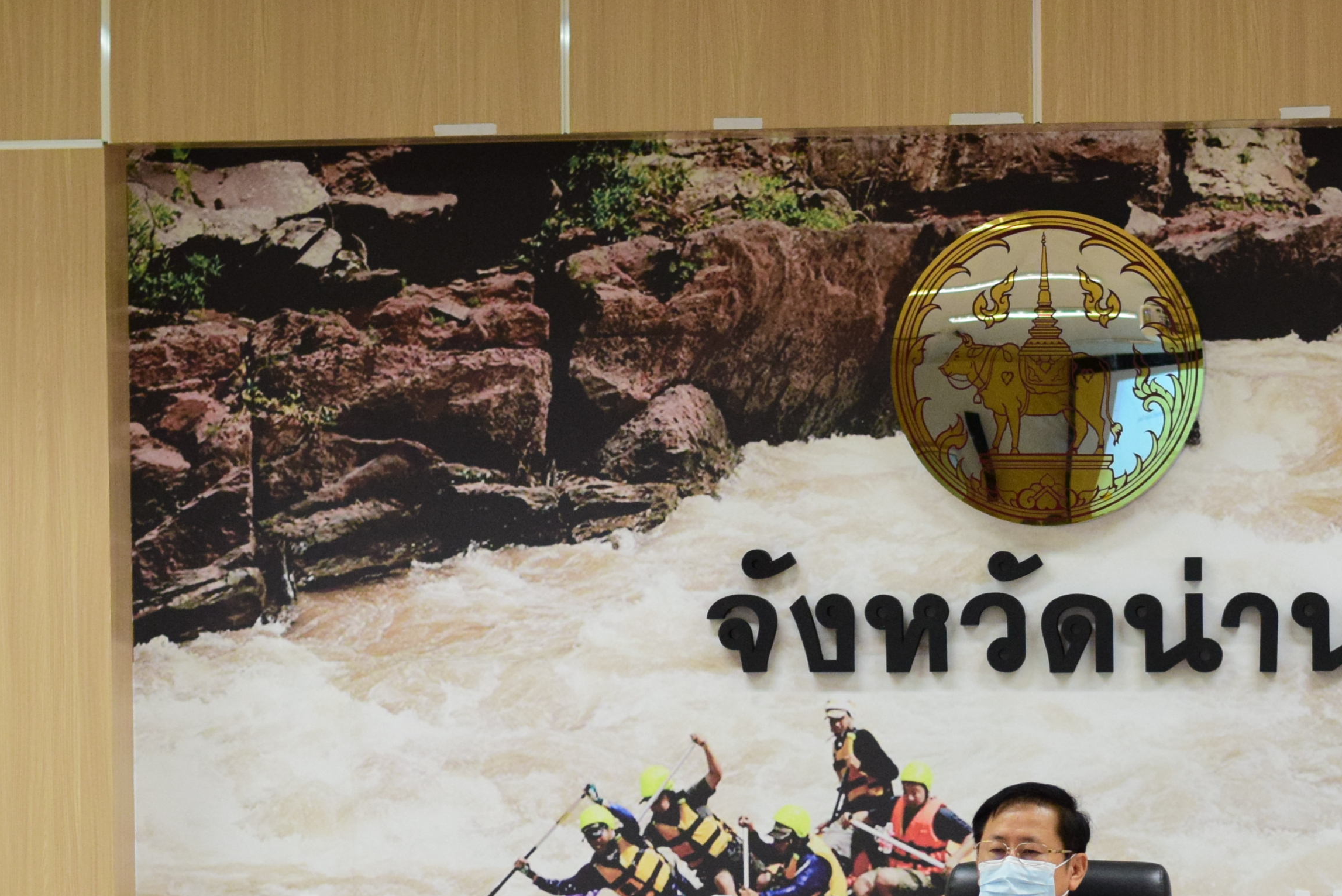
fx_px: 5481
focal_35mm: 147
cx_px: 1014
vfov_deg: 9.3
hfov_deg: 13.9
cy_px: 847
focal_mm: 50
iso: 2000
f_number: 2.8
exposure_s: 1/500
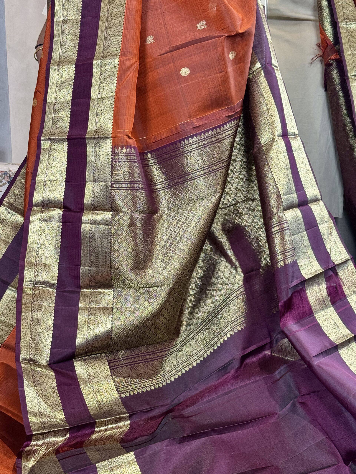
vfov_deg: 39.7
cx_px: 178
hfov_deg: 30.3
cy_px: 237
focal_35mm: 48
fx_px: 658
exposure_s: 1/100
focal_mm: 6.76
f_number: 1.78
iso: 160
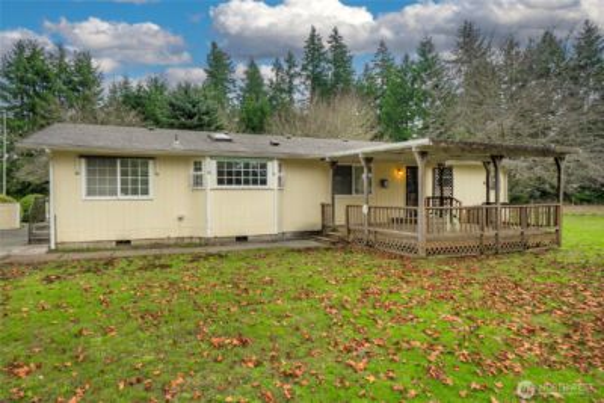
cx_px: 302
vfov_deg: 67.4
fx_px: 302
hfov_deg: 90.0
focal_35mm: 18
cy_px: 202
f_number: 7.1
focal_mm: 18
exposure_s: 1/30
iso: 80
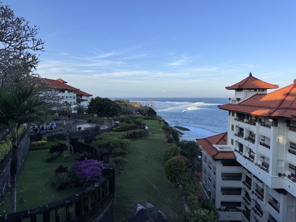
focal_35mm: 24
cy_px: 111
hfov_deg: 71.6
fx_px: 205
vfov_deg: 56.8
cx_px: 148
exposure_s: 1/2415
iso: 80
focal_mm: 6.76
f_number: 1.78
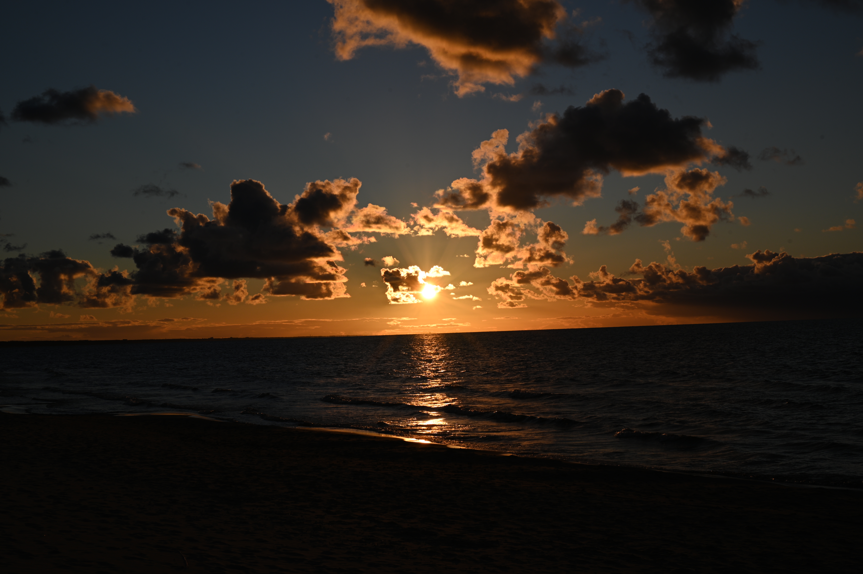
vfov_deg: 27.0
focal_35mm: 50
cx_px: 432
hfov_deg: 39.6
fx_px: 1198
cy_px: 287
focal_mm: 50
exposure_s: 1/400
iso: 100
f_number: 1.4
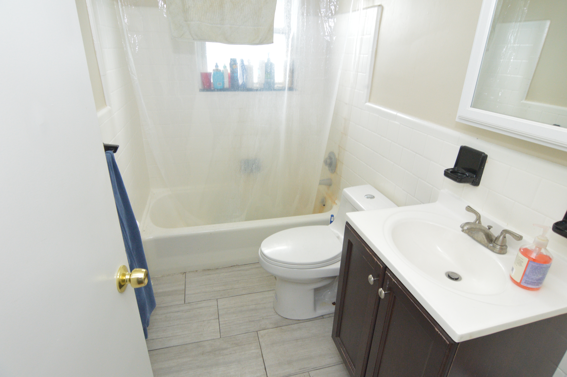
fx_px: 283
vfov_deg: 67.3
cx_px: 284
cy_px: 188
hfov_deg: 90.1
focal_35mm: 18
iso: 1800
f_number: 8
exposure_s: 1/60
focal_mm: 12
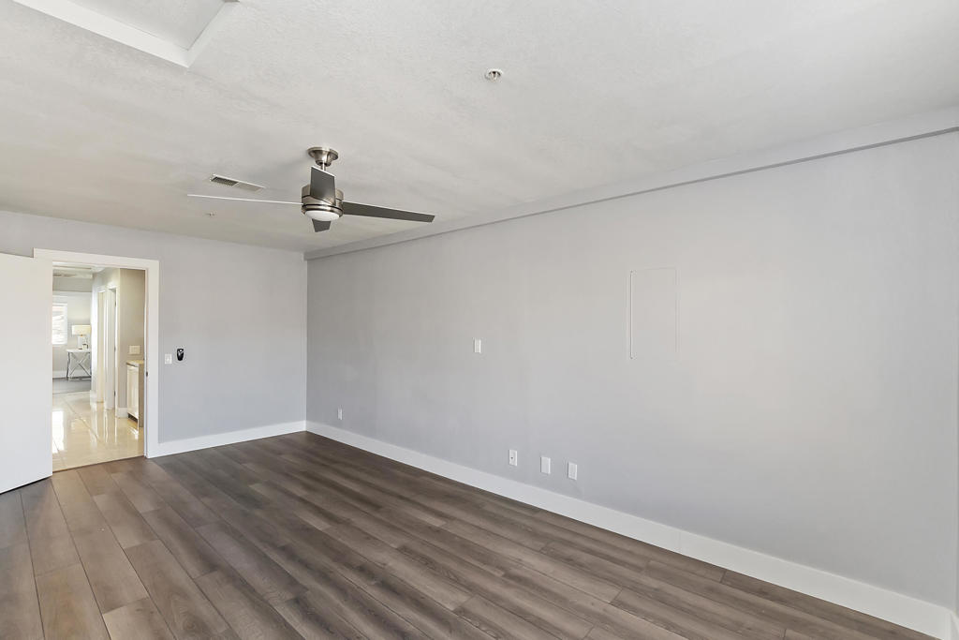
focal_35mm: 15
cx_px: 480
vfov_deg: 77.3
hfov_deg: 100.4
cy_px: 320
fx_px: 400
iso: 400
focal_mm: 10
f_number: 8
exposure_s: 1/30
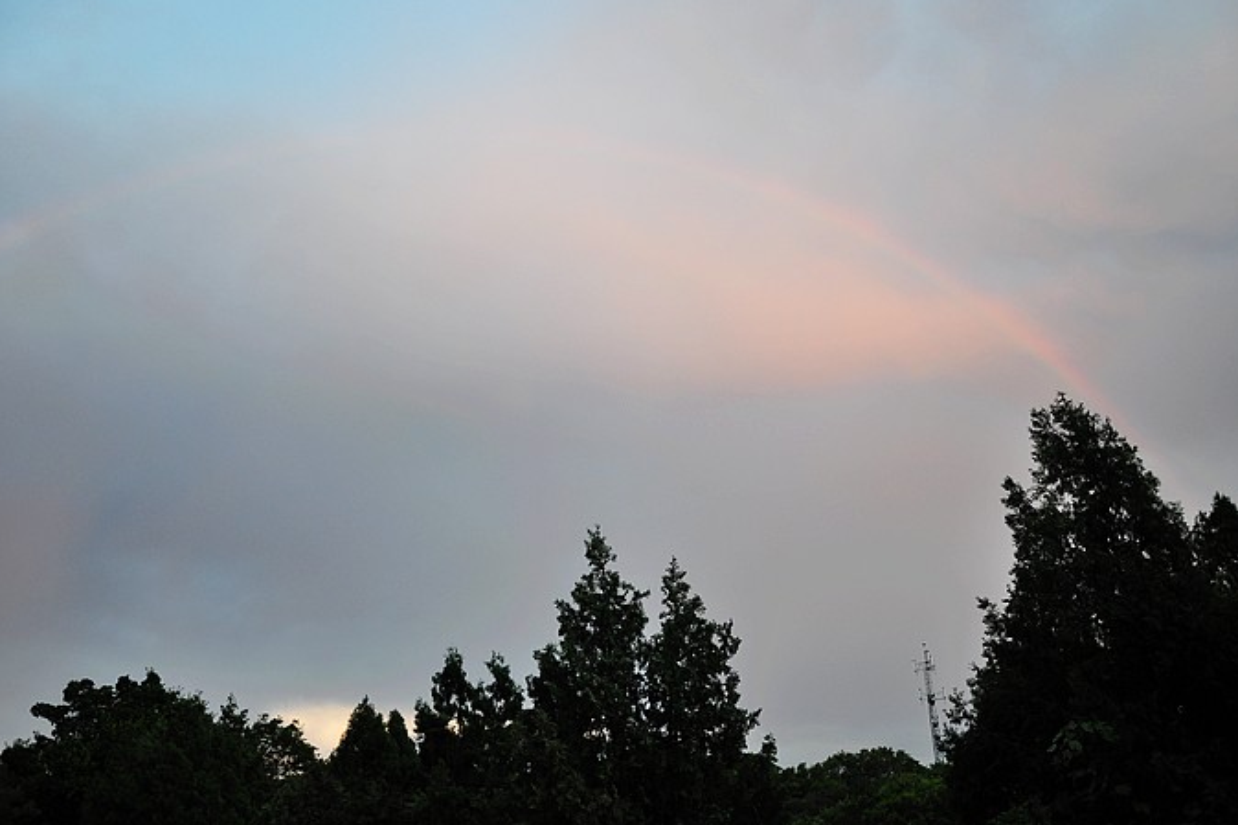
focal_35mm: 28
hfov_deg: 65.5
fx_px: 963
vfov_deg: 46.4
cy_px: 412
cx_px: 613
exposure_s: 1/60
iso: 200
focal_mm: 18
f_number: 3.5
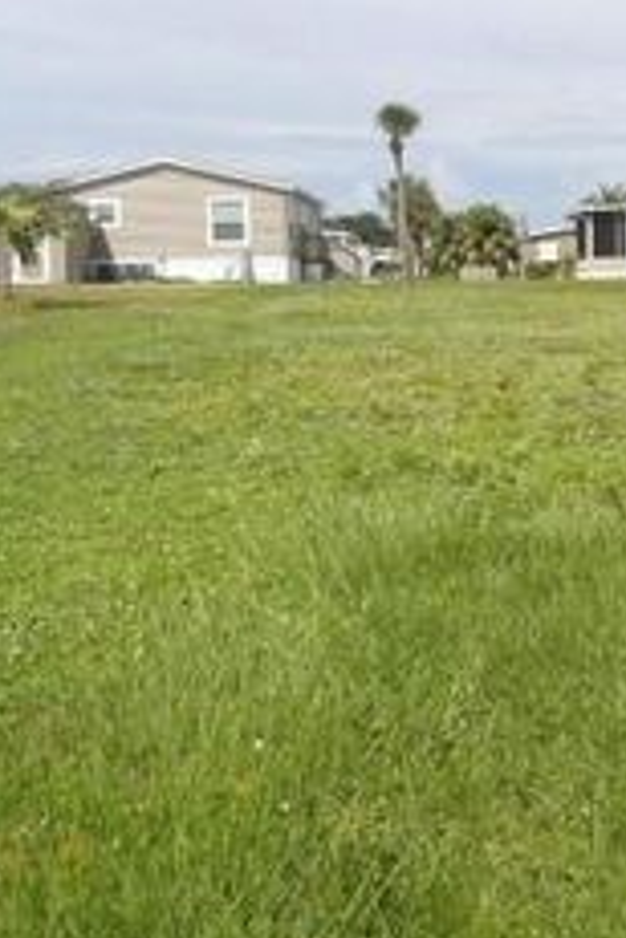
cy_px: 359
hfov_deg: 24.8
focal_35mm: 54
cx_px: 472
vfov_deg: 36.7
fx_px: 1408
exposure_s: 1/679
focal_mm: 4.3
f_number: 4.6
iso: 100
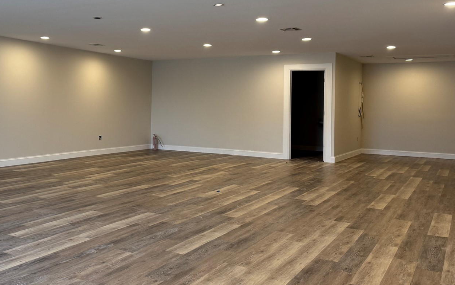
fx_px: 484
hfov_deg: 49.4
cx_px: 149
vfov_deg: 32.6
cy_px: 100
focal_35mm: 39
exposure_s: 1/60
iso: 125
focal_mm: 6.76
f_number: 1.78
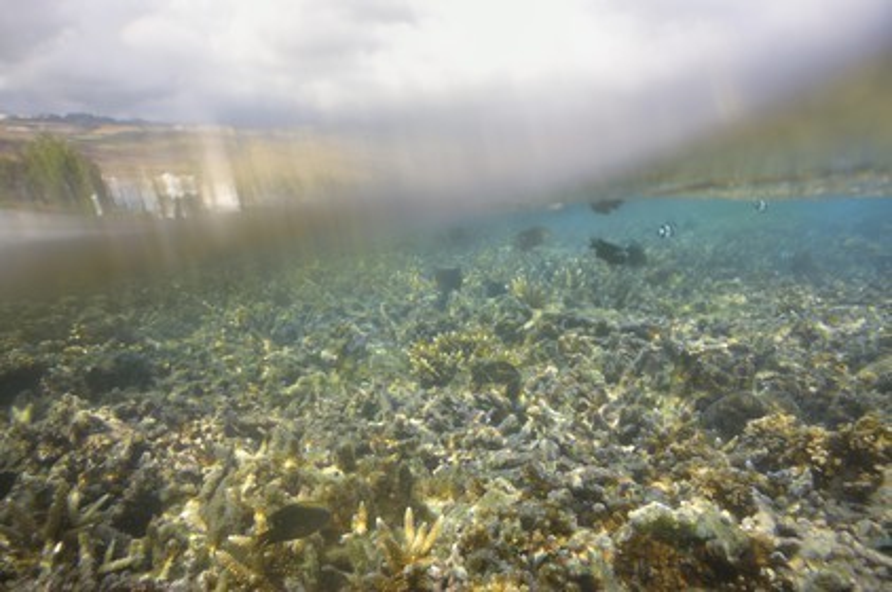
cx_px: 446
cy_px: 296
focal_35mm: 28
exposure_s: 1/400
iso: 200
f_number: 5.6
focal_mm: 18.5
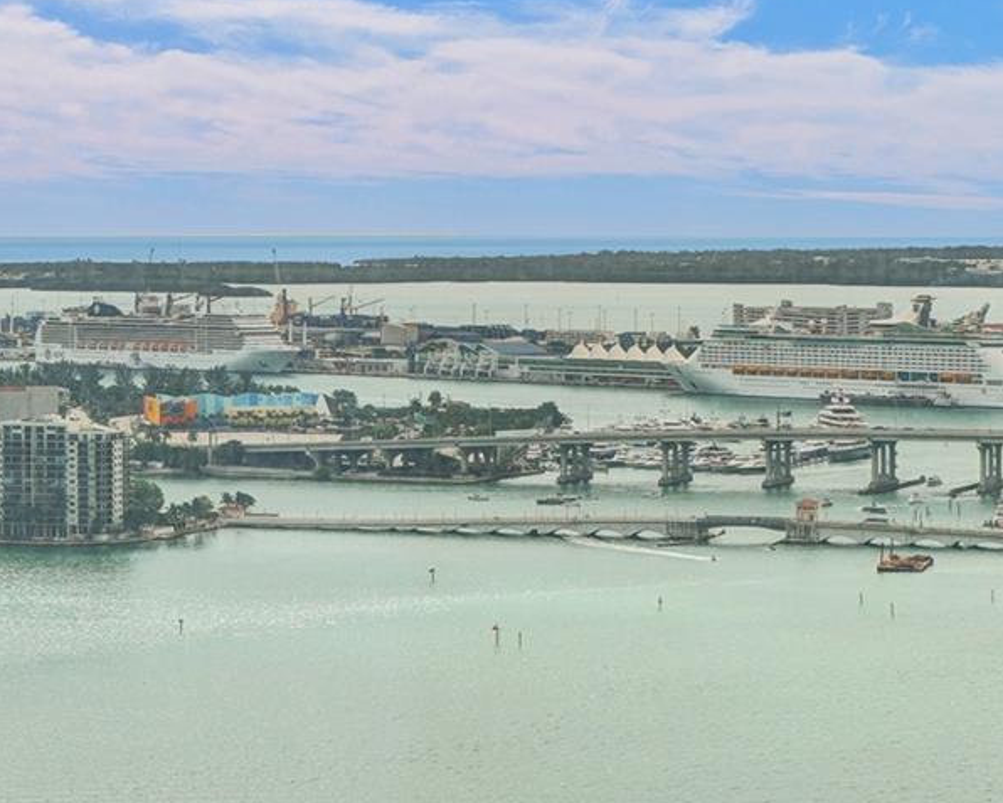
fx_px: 3889
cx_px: 237
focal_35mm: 131
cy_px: 178
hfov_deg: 14.6
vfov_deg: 11.7
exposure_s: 1/200
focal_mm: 35
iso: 80
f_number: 6.3
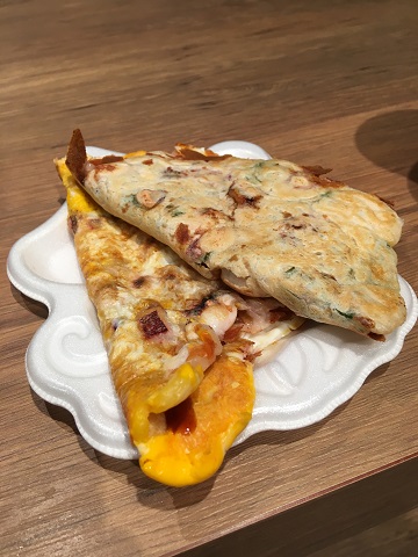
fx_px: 467
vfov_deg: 61.7
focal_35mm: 29
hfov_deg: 48.2
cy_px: 278
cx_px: 209
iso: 25
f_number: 2.2
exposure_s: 1/40
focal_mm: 4.15
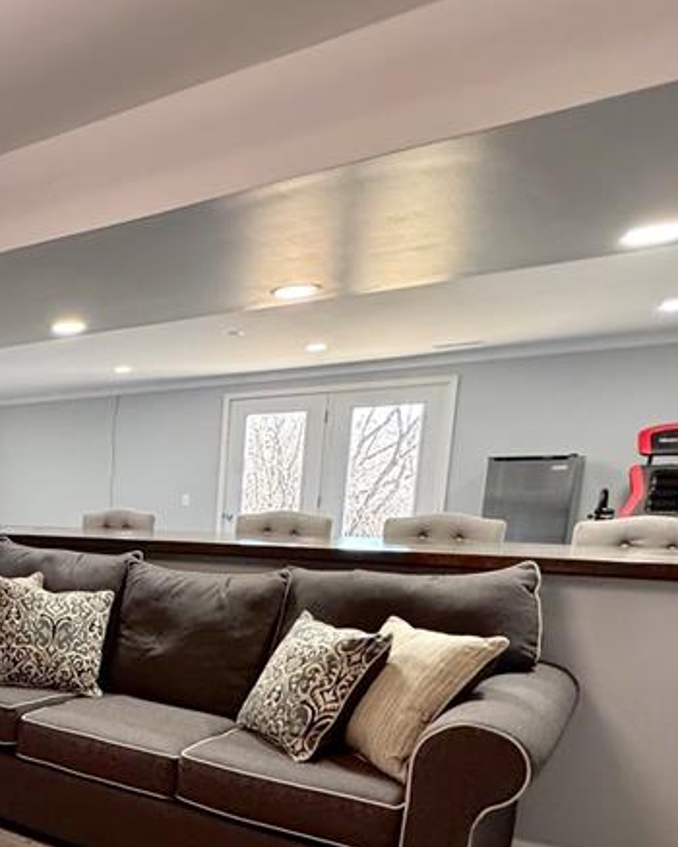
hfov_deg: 36.7
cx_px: -110
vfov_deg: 53.2
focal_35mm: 32
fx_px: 802
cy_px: 632
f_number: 2.2
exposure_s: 1/120
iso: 320
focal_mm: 2.22
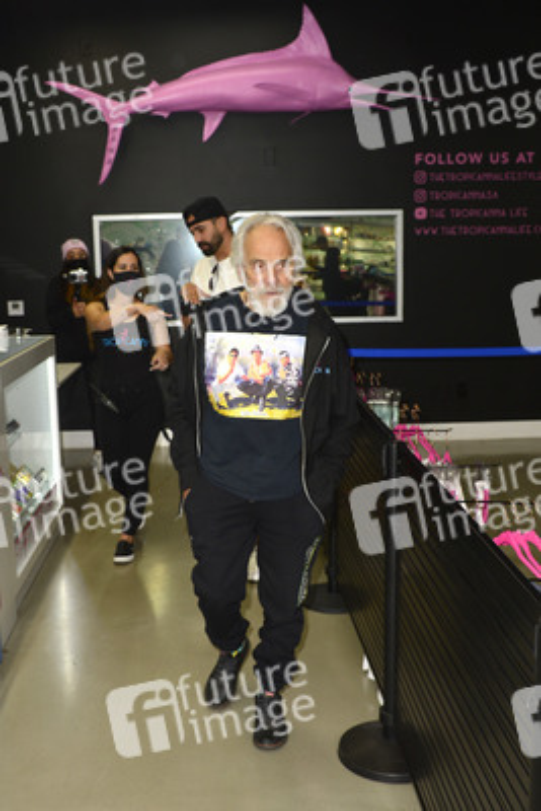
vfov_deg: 54.4
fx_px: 788
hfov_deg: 37.9
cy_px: 406
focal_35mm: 35
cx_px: 270
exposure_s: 1/200
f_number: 6.3
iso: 800
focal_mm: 35
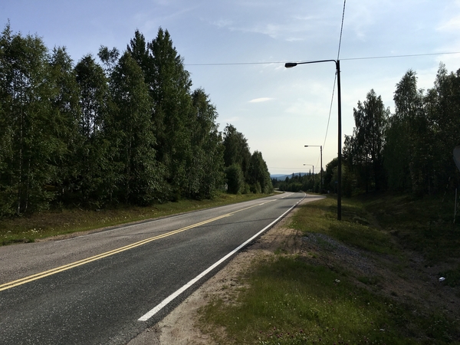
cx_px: 230
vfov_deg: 48.2
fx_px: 385
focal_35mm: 29
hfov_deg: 61.7
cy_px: 172
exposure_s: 1/3077
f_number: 2.2
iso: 25
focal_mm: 4.15
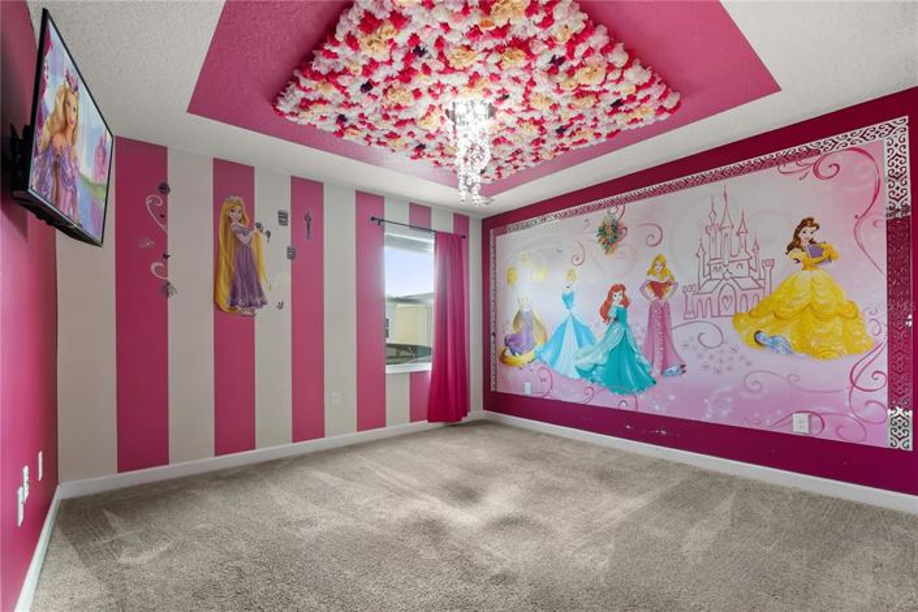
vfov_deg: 72.1
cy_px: 306
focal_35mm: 16
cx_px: 459
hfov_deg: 95.0
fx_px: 421
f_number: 7.1
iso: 1600
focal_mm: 16.5
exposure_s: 1/10
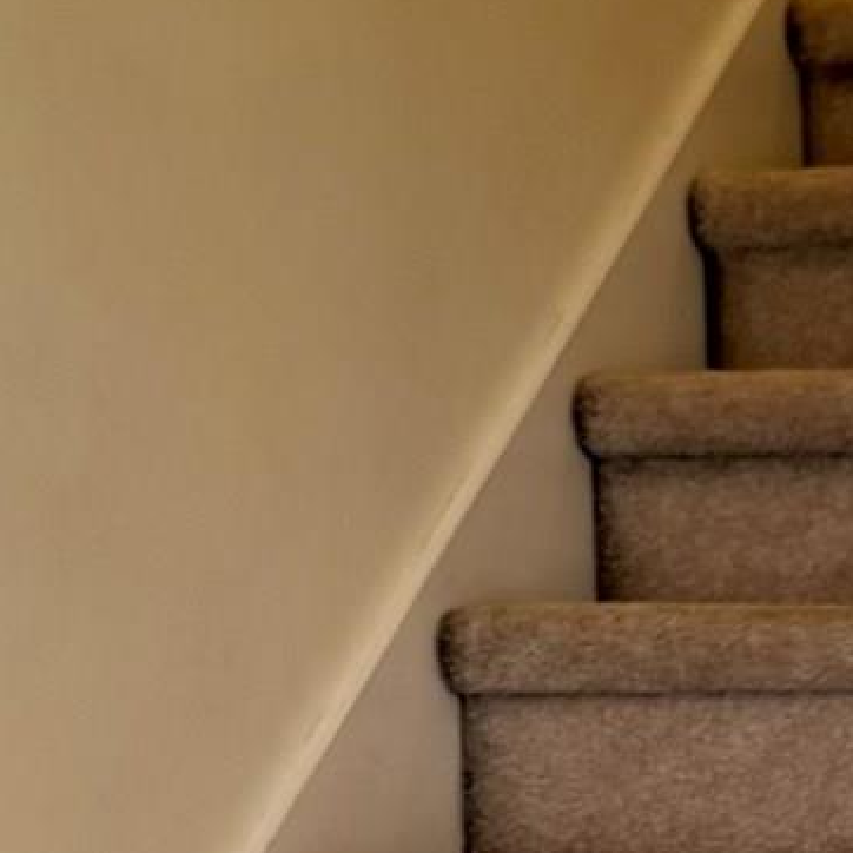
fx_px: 3764
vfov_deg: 12.1
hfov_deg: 12.5
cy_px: 1416
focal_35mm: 135
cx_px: 1091
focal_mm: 6.76
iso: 125
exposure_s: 1/120
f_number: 1.78
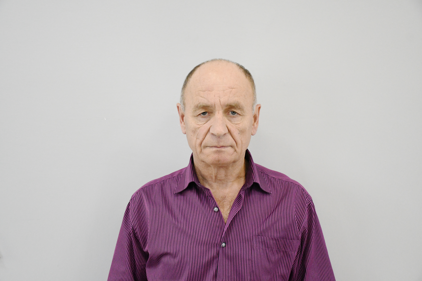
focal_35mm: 51
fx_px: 598
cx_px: 211
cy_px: 140
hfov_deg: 38.9
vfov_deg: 26.5
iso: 6400
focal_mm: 34
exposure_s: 1/500
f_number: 4.2
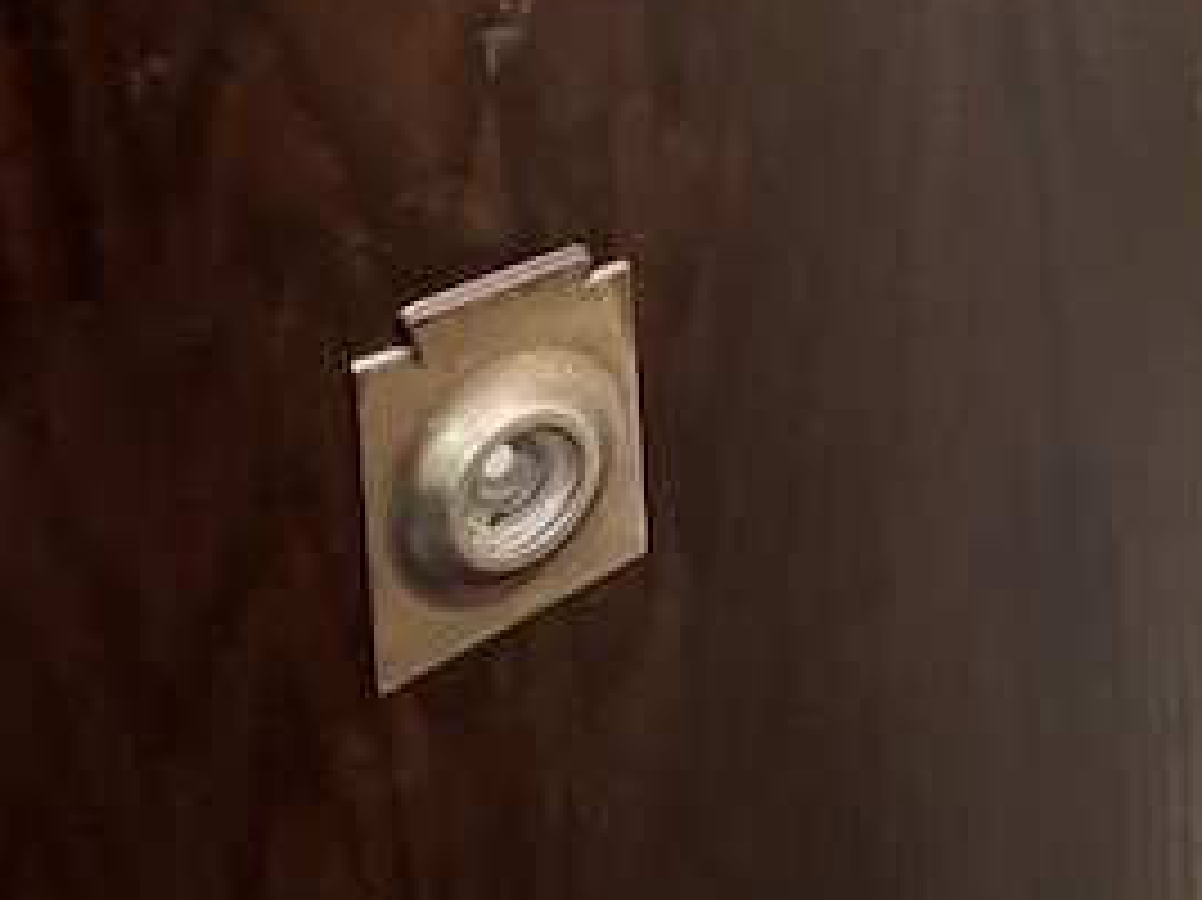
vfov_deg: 28.0
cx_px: 1112
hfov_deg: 43.2
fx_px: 1354
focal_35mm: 39
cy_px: -364
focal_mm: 1.57
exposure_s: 1/60
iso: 500
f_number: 1.8
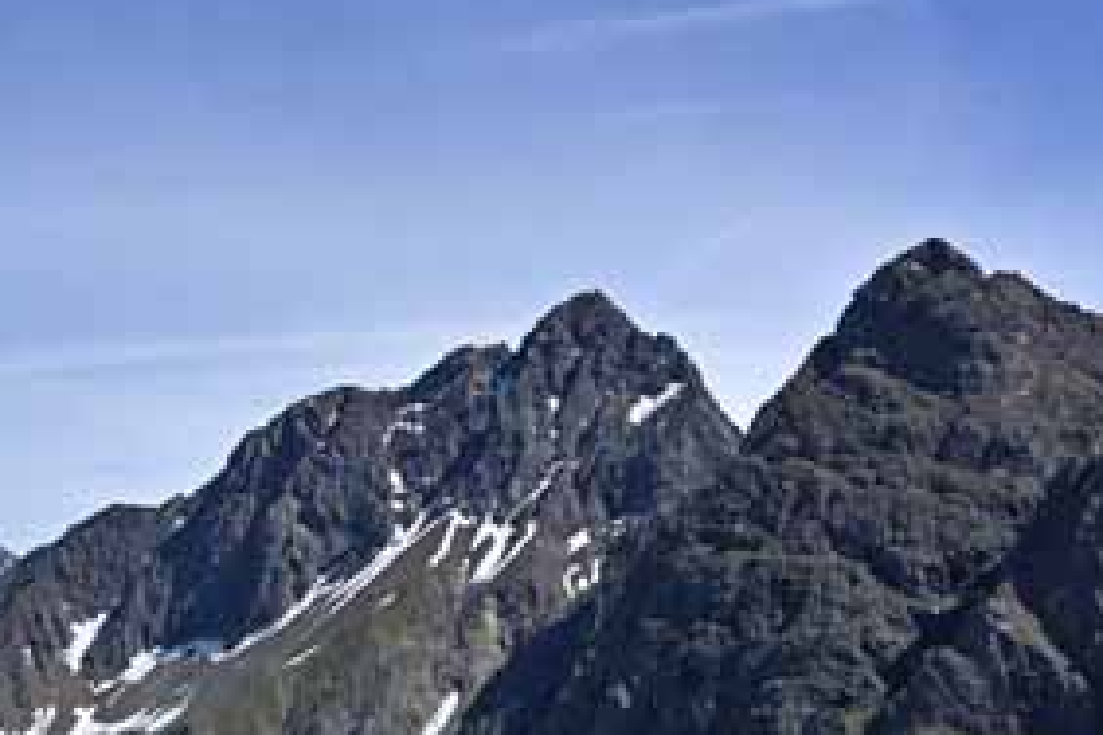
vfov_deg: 20.0
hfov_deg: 27.3
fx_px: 2083
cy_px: 438
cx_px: -94
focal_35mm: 68
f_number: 5.6
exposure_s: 1/1250
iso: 100
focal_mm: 24
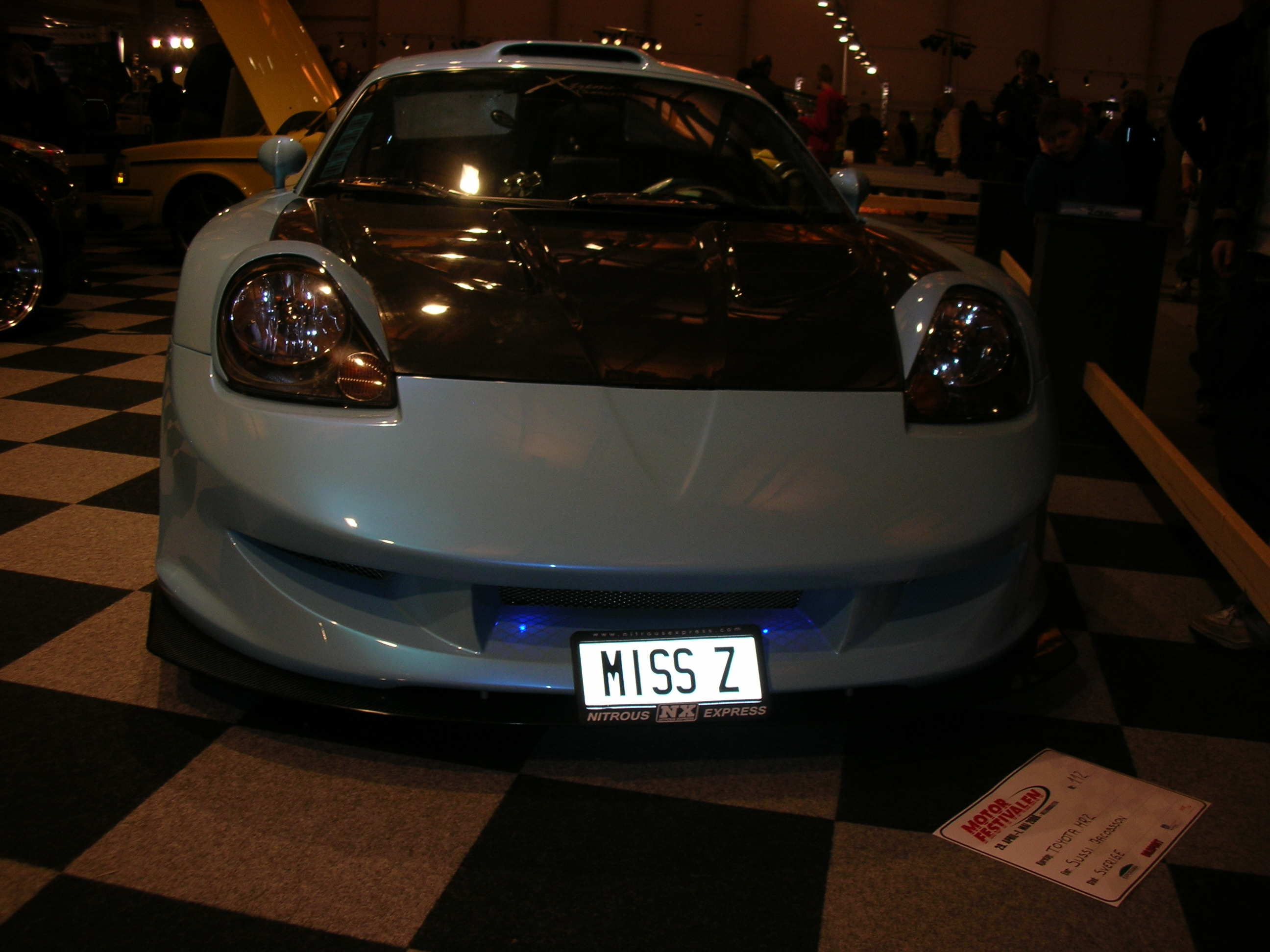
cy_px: 476
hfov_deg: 52.6
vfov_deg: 40.7
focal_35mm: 35
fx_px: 1284
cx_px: 635
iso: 50
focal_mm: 5.8
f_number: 3
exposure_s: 1/60.1
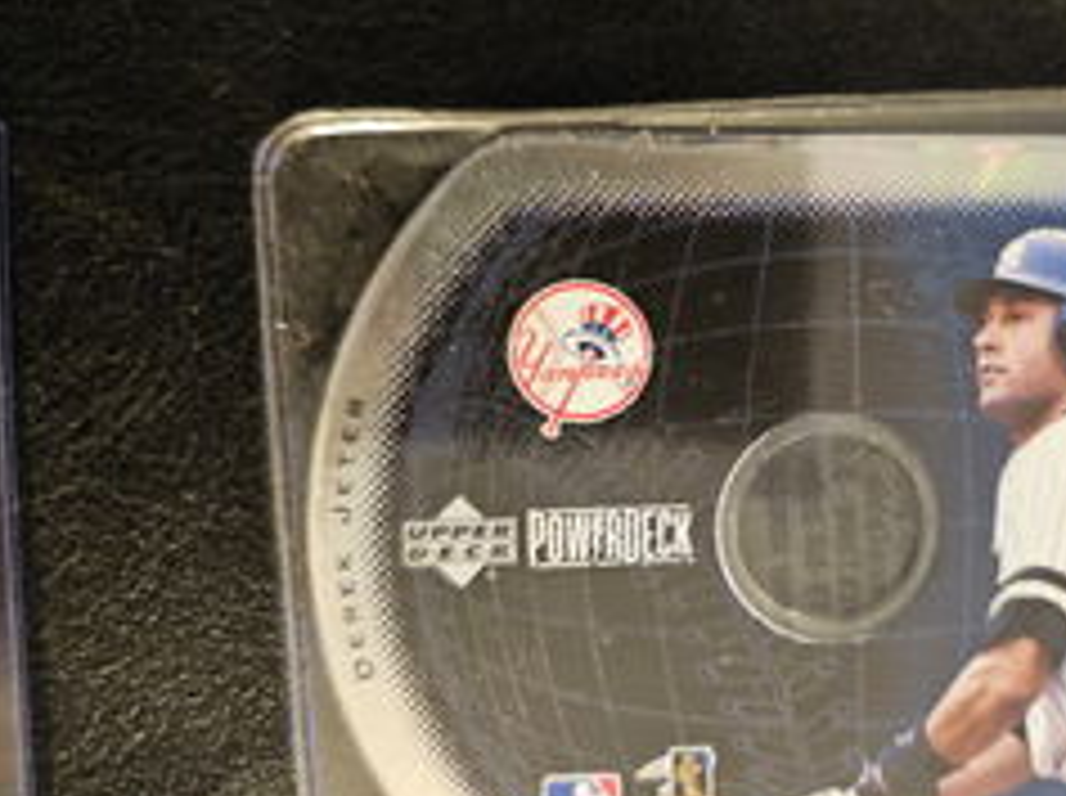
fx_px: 1076
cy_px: 382
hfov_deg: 51.6
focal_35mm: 35
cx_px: 720
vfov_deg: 40.6
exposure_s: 1/17
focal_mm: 6.3
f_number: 1.7
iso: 2500
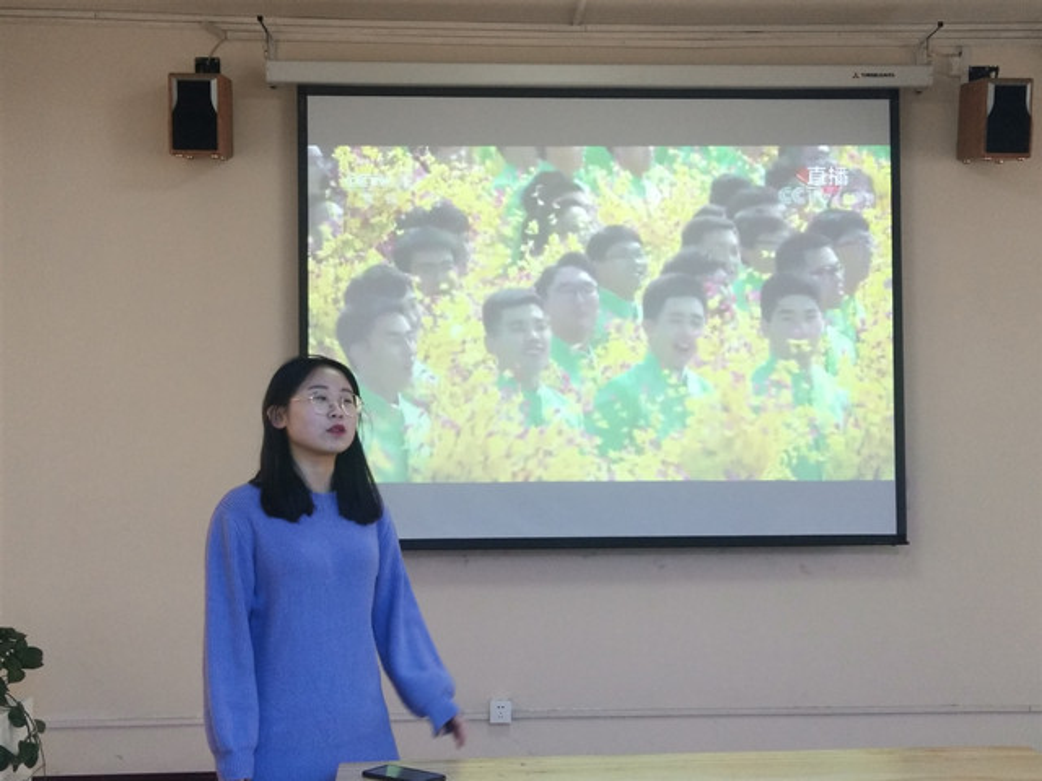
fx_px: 993
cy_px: 390
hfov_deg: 55.4
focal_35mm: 33
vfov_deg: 42.9
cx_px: 521
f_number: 2
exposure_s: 1/50
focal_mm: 3.88
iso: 160
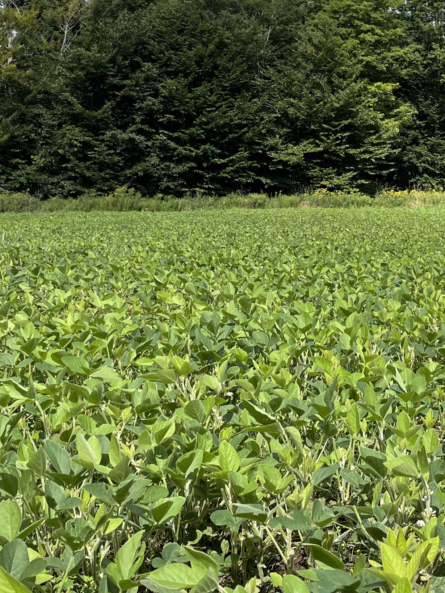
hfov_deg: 22.8
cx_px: 293
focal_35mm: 64
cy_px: 212
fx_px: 1097
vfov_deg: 30.1
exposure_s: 1/2747
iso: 32
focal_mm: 4.2
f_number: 1.6
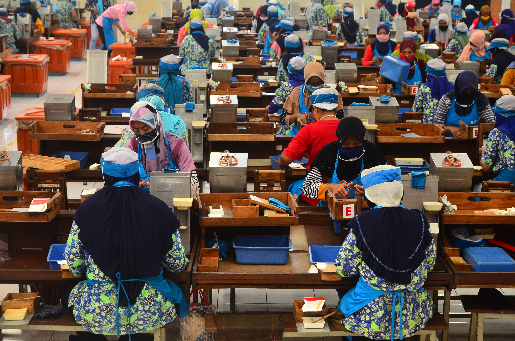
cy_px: 170
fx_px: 964
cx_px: 258
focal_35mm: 68
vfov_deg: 20.1
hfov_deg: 29.9
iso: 560
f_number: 4.8
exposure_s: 1/90
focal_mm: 45
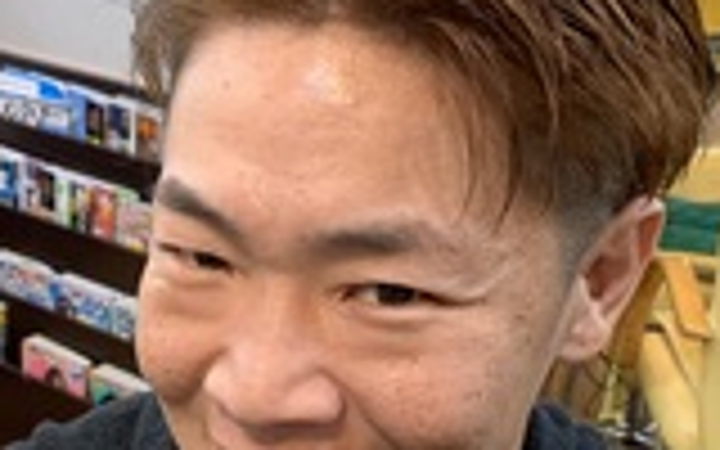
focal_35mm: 69
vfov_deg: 18.3
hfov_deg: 29.2
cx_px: 158
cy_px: 459
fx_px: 1354
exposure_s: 1/50
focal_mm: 4.25
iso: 125
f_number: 1.8
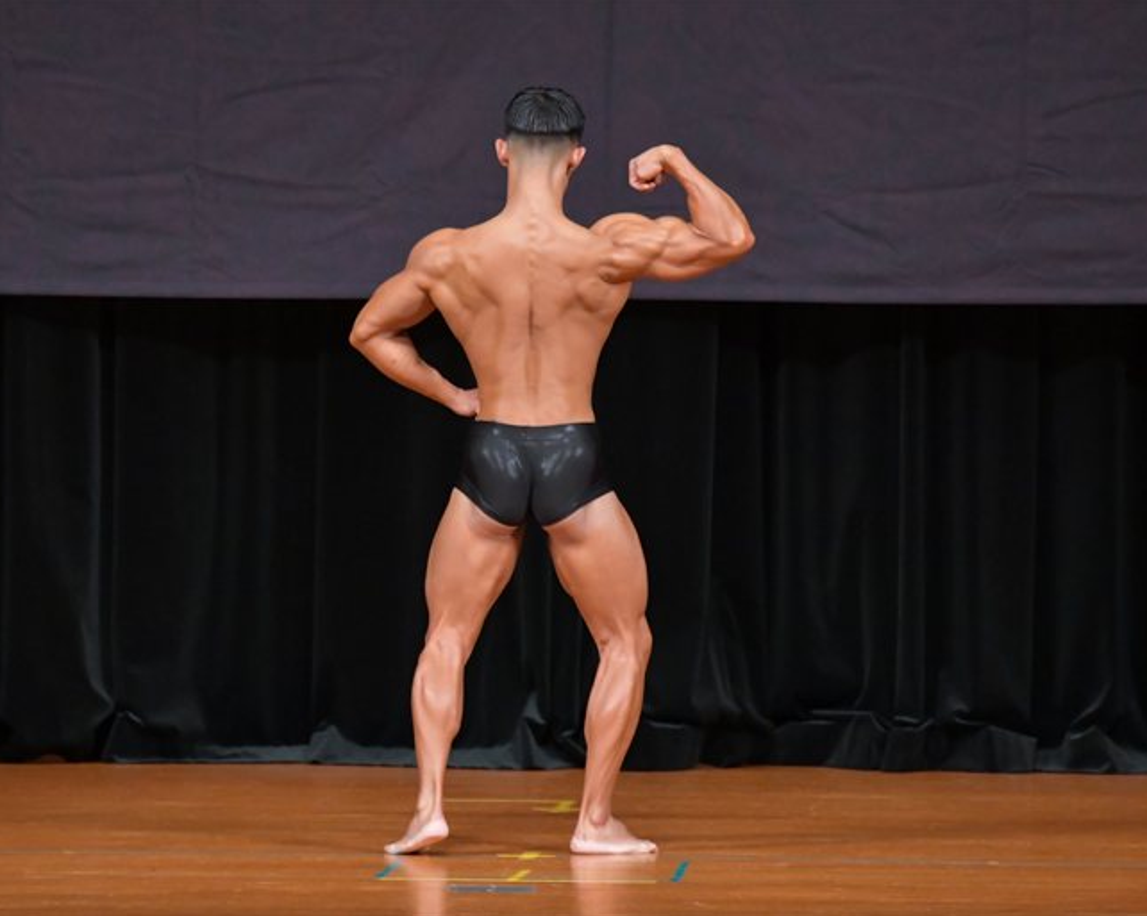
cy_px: 457
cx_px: 505
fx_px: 10960
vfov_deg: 4.8
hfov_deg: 6.0
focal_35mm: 323
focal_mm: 190
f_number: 5.6
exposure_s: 1/400
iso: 5000
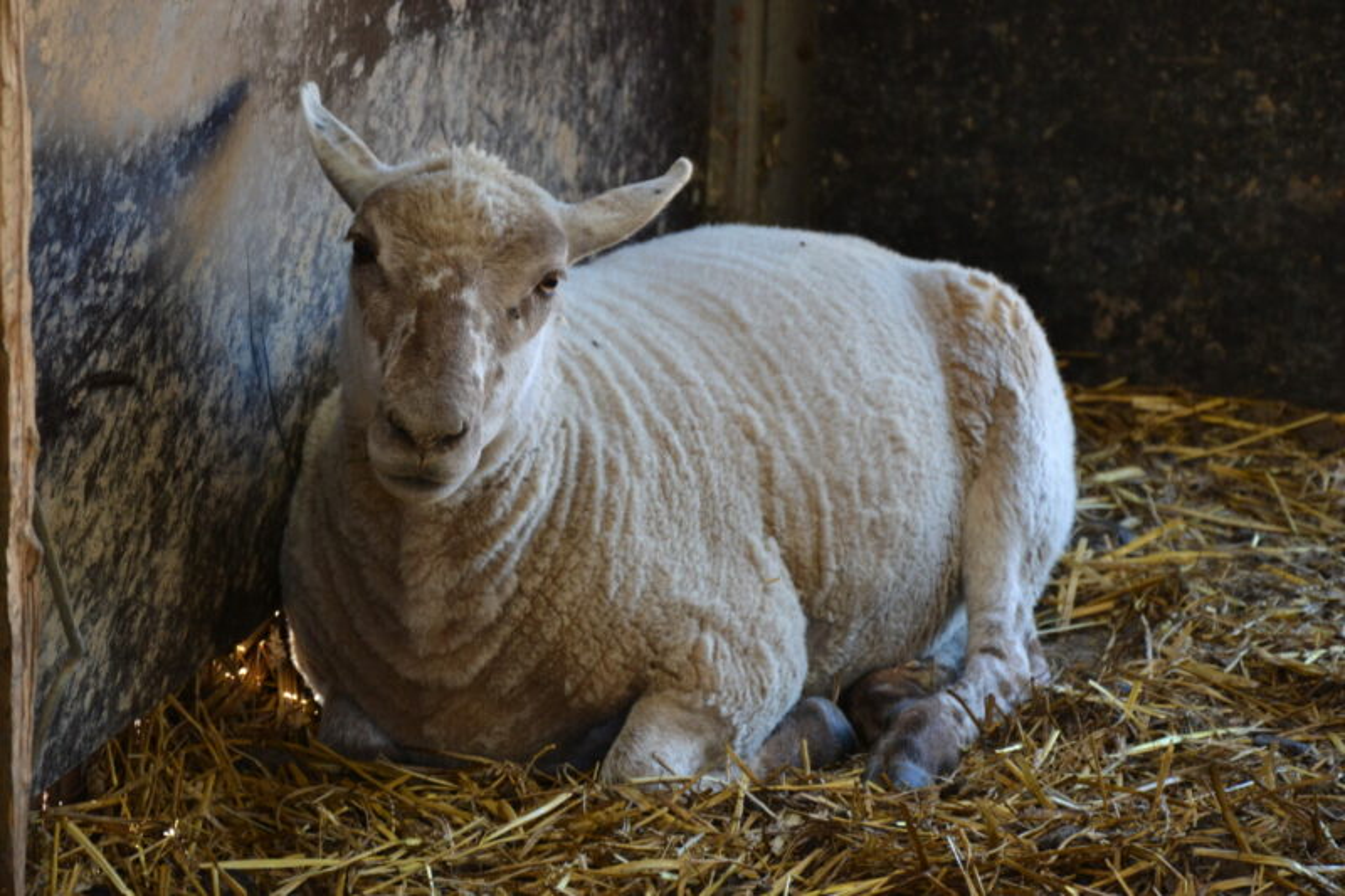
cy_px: 448
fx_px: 5883
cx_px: 672
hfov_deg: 13.0
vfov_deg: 8.7
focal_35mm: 158
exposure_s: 1/60
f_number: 5.6
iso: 640
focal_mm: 105
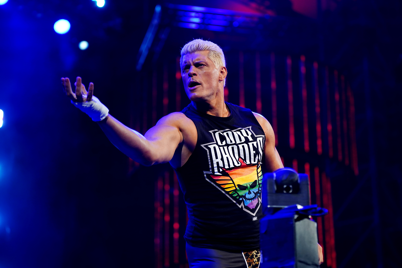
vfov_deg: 15.7
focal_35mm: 87
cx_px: 201
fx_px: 971
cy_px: 134
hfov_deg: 23.4
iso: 2500
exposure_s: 1/1000
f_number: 2.8
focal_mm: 87
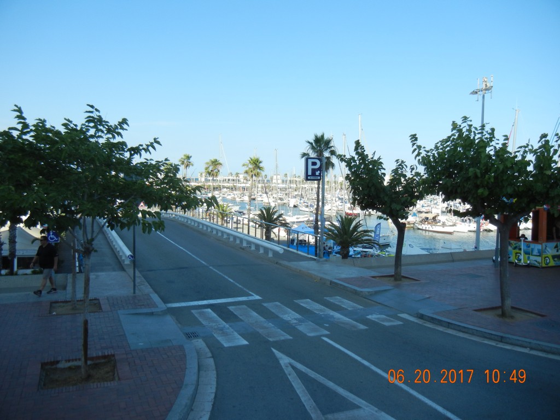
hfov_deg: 60.0
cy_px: 210
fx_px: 485
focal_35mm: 30
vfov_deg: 46.8
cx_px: 280
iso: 160
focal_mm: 5.4
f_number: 3.5
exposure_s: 1/912
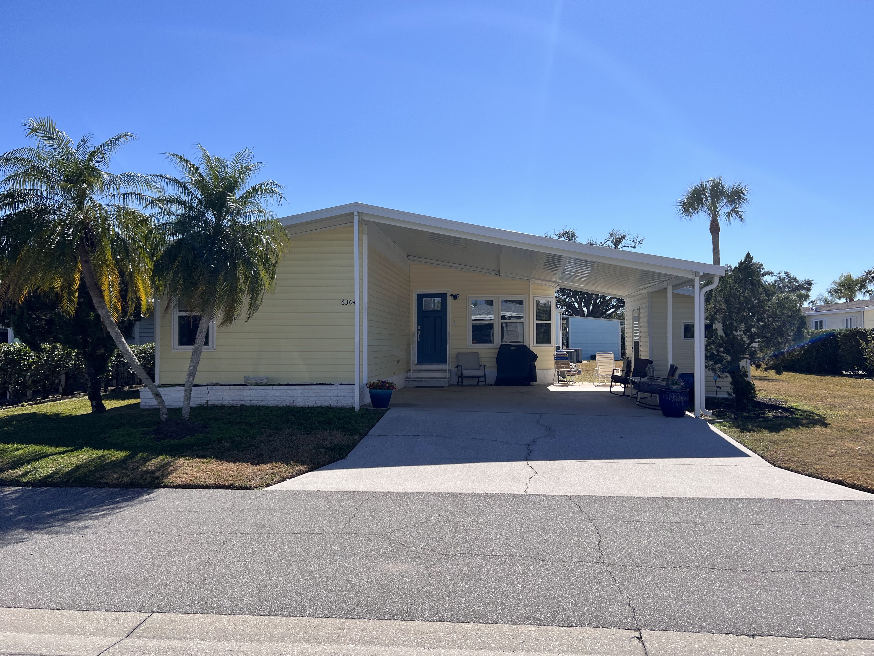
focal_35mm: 26
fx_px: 656
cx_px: 437
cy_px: 328
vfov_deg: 53.1
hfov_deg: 67.3
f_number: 1.5
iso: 50
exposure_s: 1/5319
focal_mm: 5.7
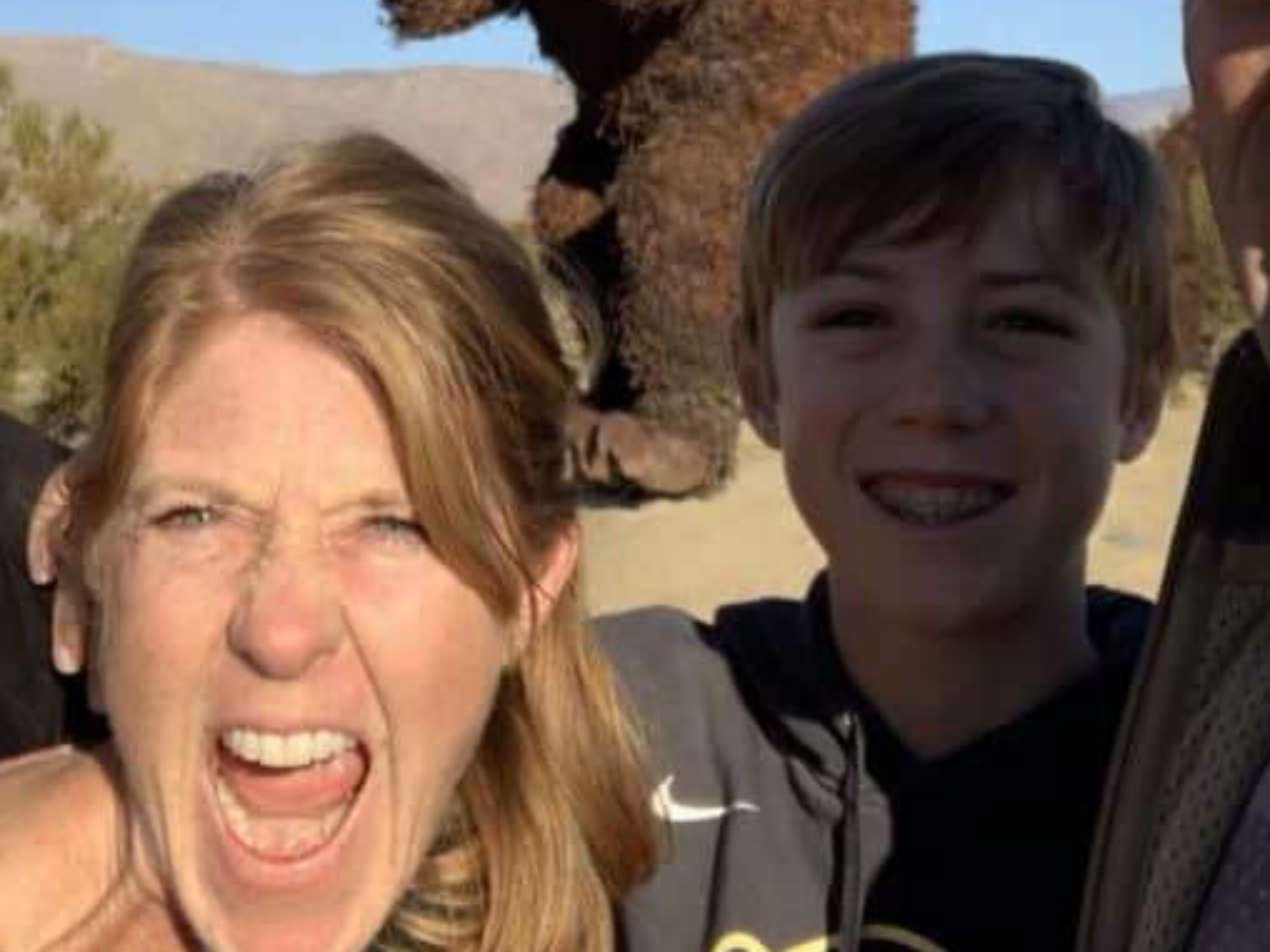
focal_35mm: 63
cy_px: 62
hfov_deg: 30.7
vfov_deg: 22.6
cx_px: 550
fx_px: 2311
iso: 16
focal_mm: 2.87
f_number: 2.2
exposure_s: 1/1236
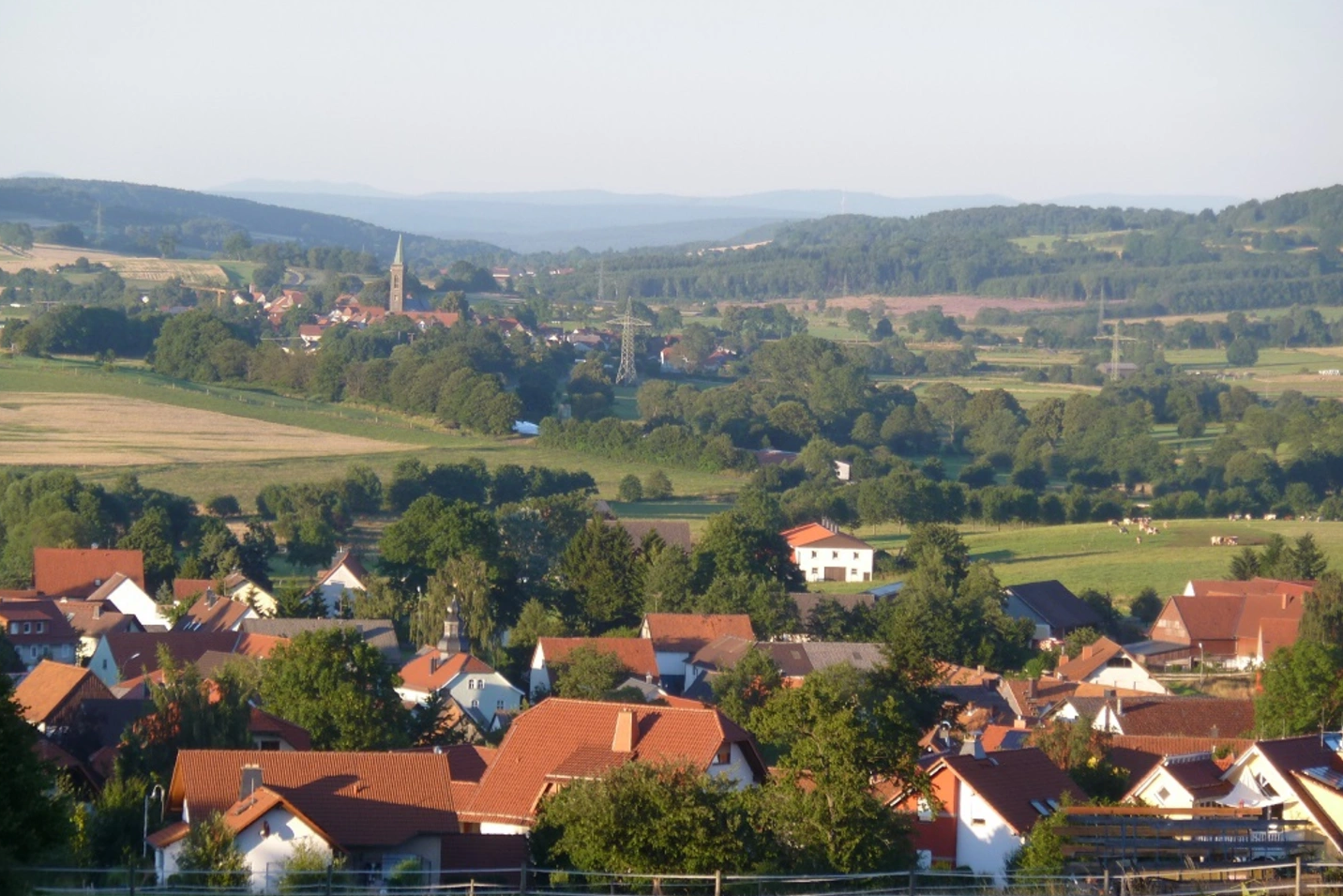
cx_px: 669
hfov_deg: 10.0
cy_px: 482
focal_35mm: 205
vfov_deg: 6.7
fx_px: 7648
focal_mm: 32.1
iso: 80
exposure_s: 1/100
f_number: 4.5
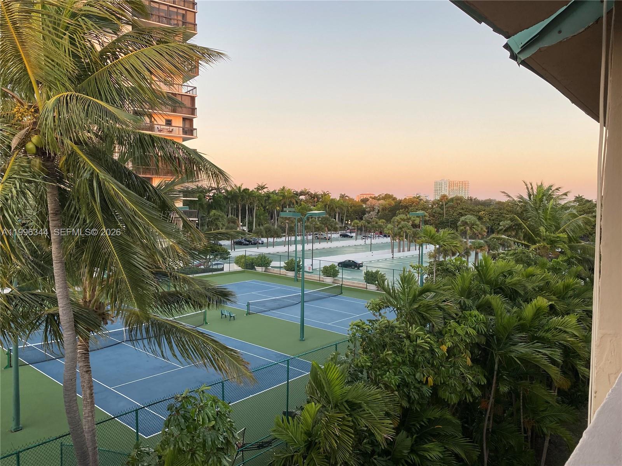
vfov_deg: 53.1
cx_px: 311
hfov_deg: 67.3
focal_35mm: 26
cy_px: 233
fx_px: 467
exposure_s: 1/122
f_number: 1.8
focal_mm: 4.25
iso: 32
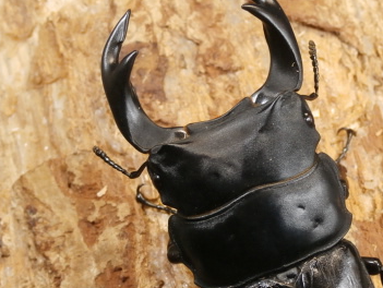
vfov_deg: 12.1
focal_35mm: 122
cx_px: 244
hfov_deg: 16.1
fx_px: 1351
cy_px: 215
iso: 200
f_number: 4.3
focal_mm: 11.86
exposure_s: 1/60
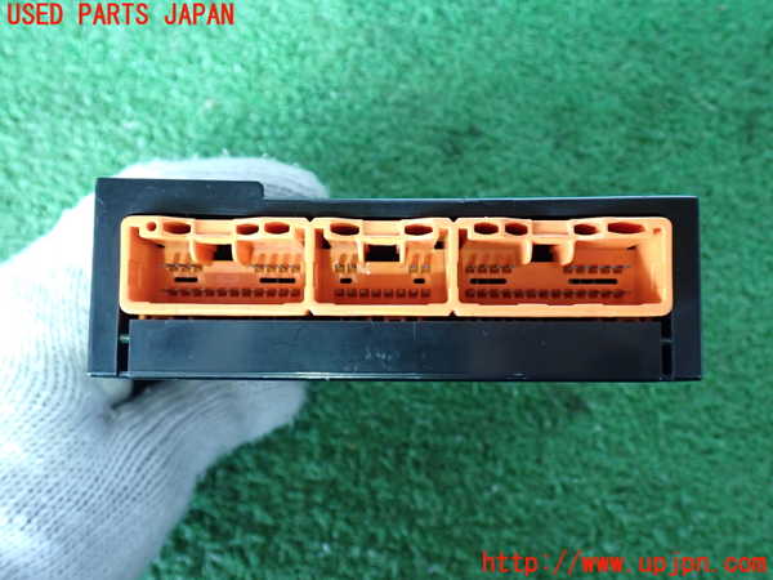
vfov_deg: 39.7
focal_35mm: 36
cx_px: 386
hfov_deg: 51.4
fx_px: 804
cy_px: 290
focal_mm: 6.37
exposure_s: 1/40
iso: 640
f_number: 2.5
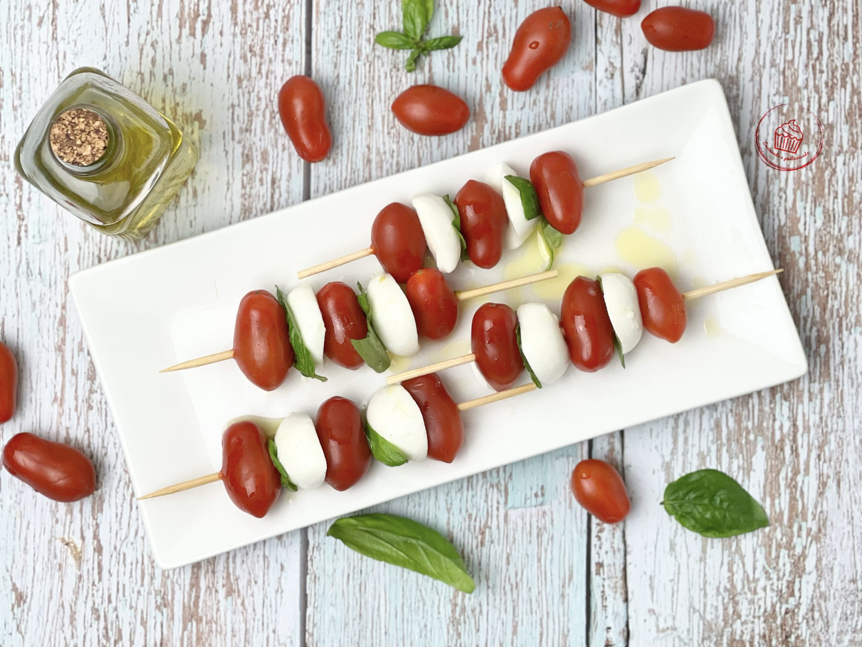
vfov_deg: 19.1
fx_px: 1917
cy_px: 324
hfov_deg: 25.3
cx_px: 431
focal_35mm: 77
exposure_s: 1/100
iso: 80
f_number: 2.8
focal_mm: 9
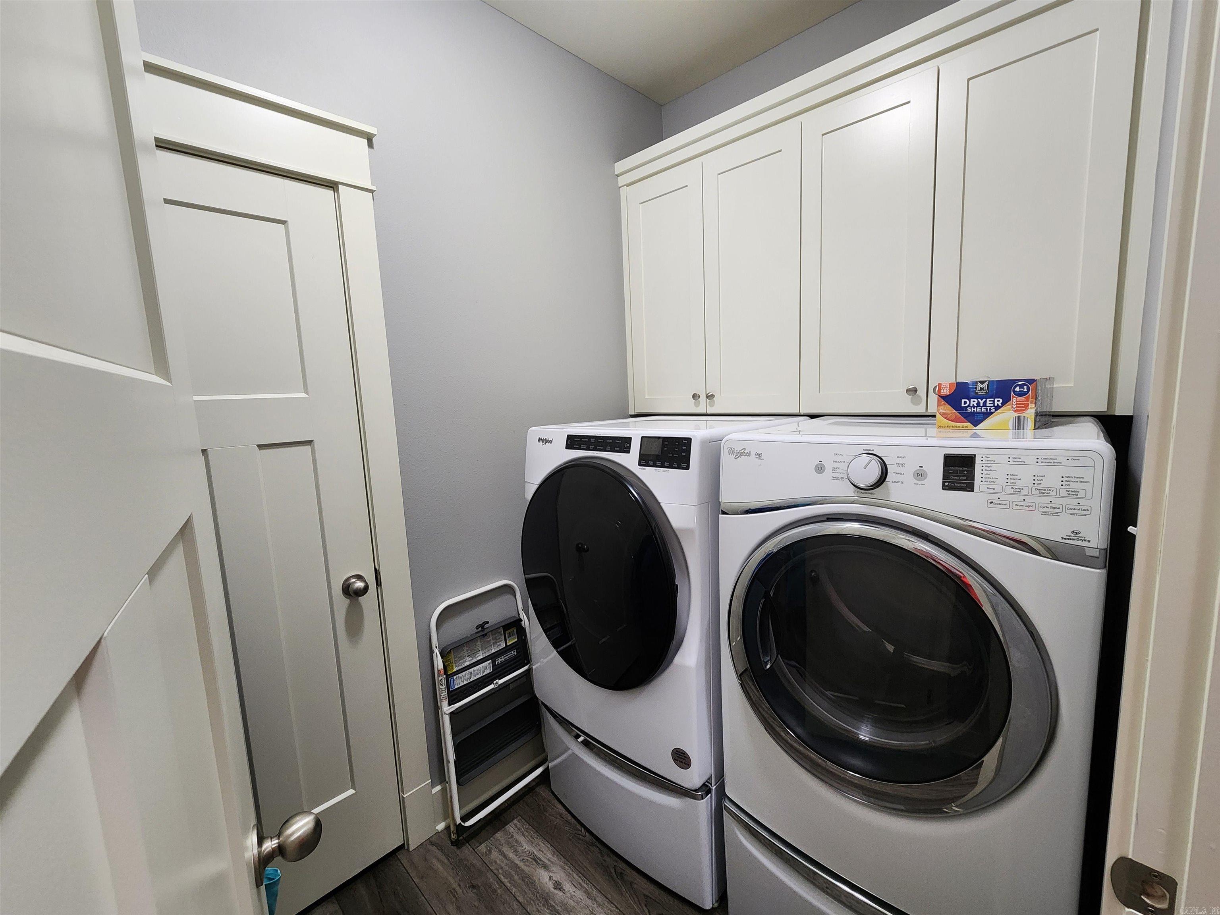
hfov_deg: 106.2
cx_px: 610
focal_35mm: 13
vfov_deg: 89.9
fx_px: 458
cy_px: 458
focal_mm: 2.2
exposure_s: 1/60
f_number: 2.2
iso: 320
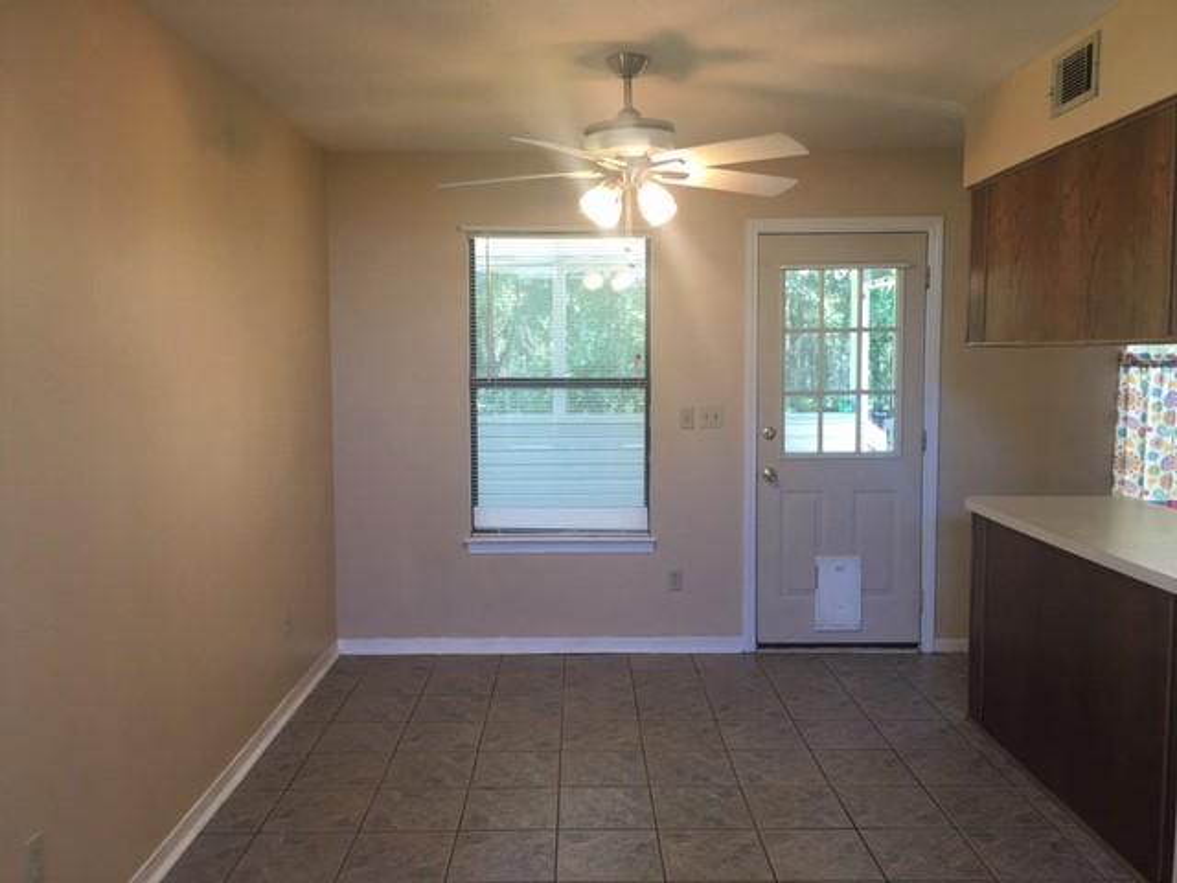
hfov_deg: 61.7
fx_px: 986
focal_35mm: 29
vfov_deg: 48.2
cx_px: 588
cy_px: 442
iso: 25
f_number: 2.2
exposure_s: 1/15
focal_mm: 4.15
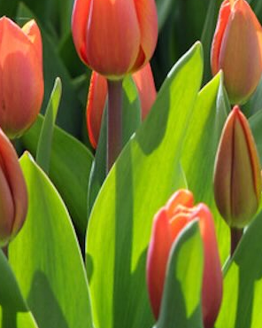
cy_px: 106
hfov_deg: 15.4
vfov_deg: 19.1
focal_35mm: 100
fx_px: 969
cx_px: 128
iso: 200
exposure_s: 1/200
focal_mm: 50
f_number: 7.1
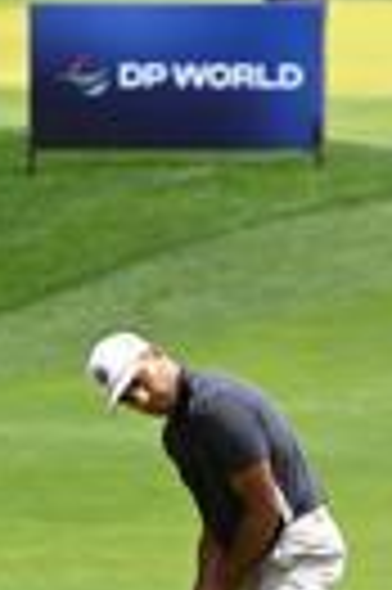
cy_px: 473
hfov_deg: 2.2
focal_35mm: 625
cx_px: 300
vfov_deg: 3.3
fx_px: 10235
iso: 500
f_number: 5.6
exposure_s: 1/3200
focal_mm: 200
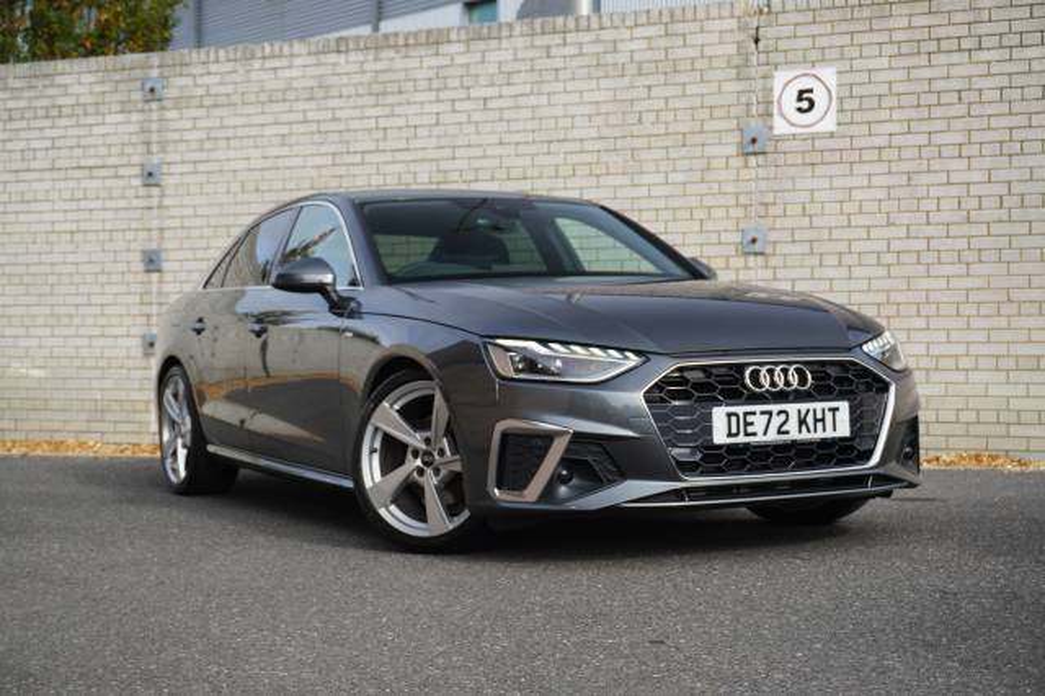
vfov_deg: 23.8
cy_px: 348
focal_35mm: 57
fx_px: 1654
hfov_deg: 35.1
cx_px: 522
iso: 100
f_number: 5.6
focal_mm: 38
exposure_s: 1/160
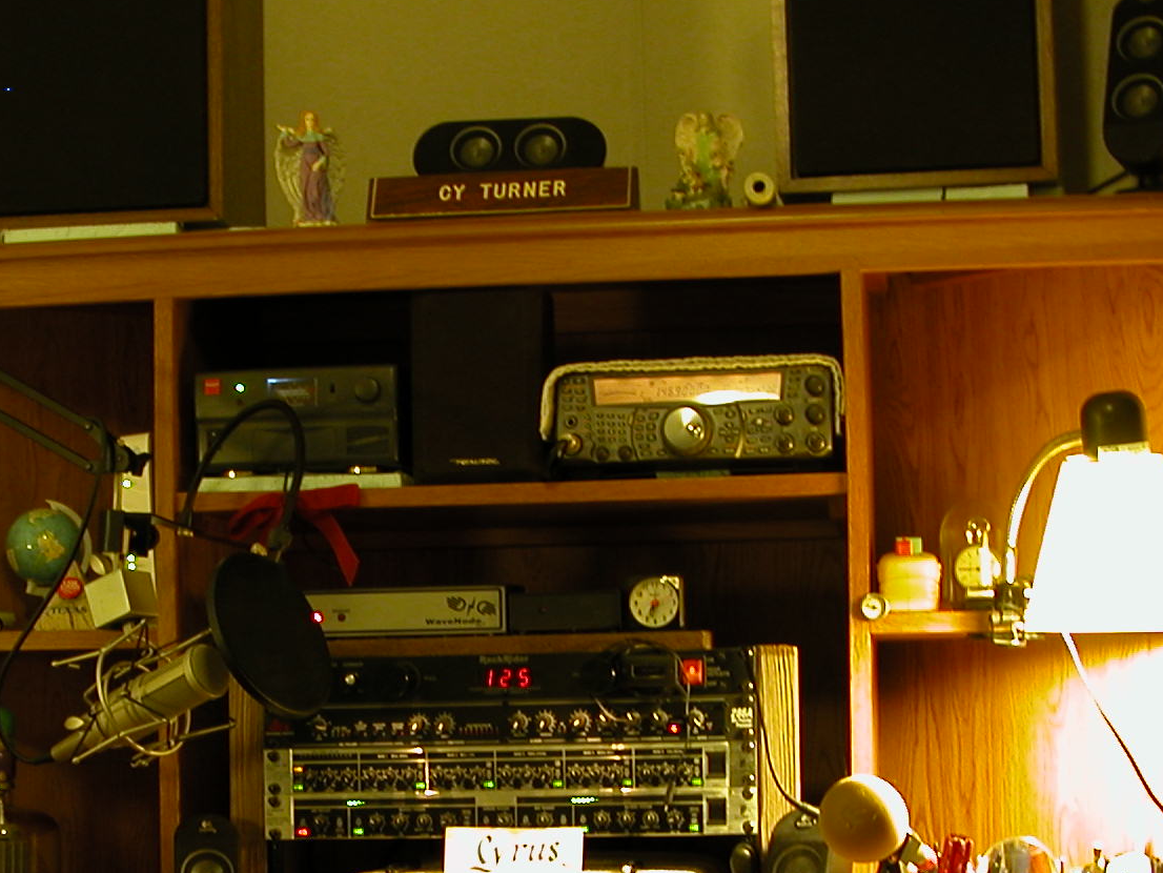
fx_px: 2722
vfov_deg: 18.0
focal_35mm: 81
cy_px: 716
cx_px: 347
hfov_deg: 24.0
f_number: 2.8
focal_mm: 8.9
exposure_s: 1/4.2
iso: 100
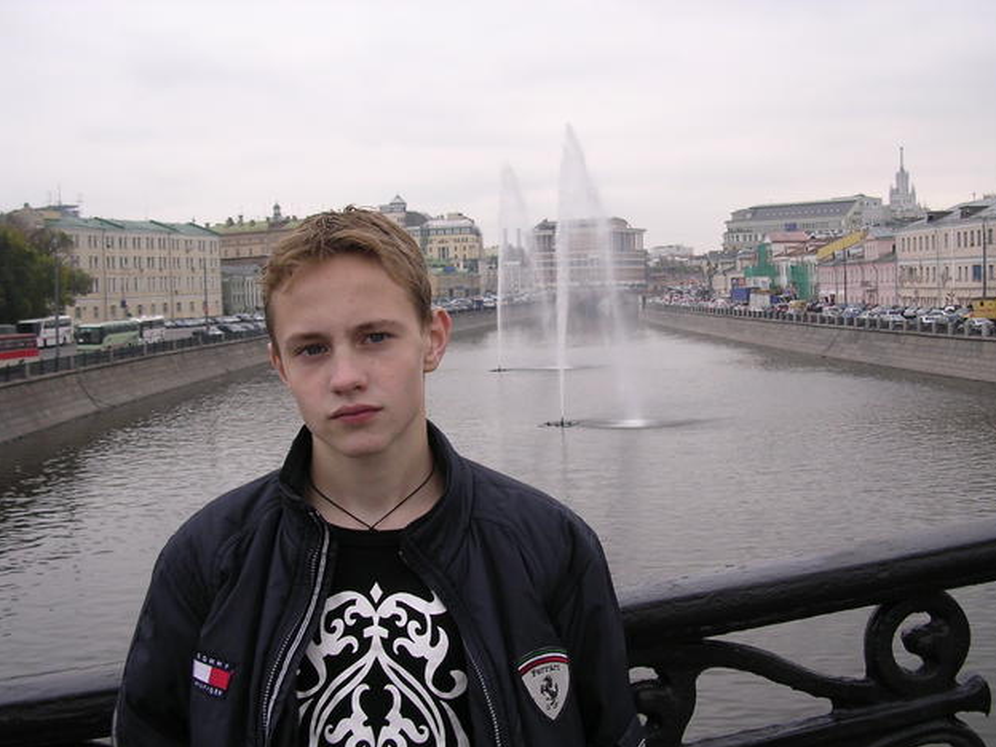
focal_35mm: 39
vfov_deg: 36.8
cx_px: 509
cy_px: 381
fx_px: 1122
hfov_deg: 47.9
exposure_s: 1/183
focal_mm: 5.8
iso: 100
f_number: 2.8
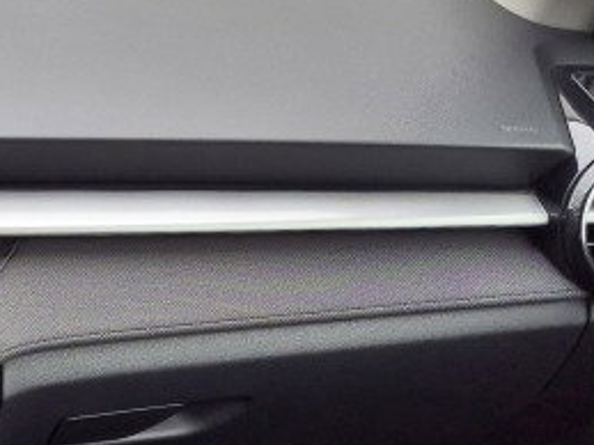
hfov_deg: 18.0
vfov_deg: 16.1
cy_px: 333
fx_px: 1561
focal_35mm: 91
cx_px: -408
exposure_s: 1/180
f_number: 1.8
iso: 50
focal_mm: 5.4
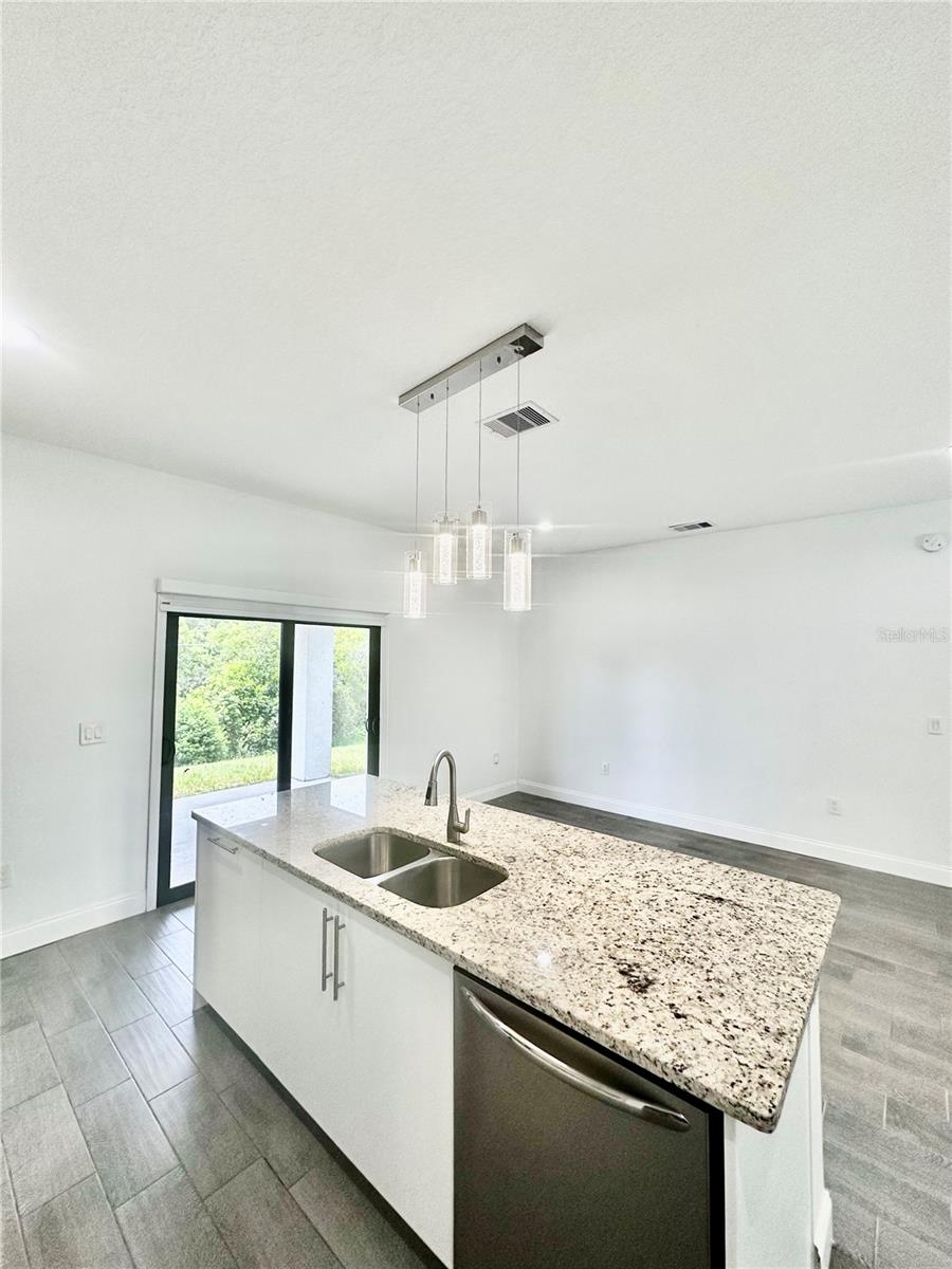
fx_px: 513
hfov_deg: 85.7
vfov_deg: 102.1
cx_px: 476
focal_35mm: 14
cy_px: 634
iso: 125
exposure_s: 1/120
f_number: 2.2
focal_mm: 2.22
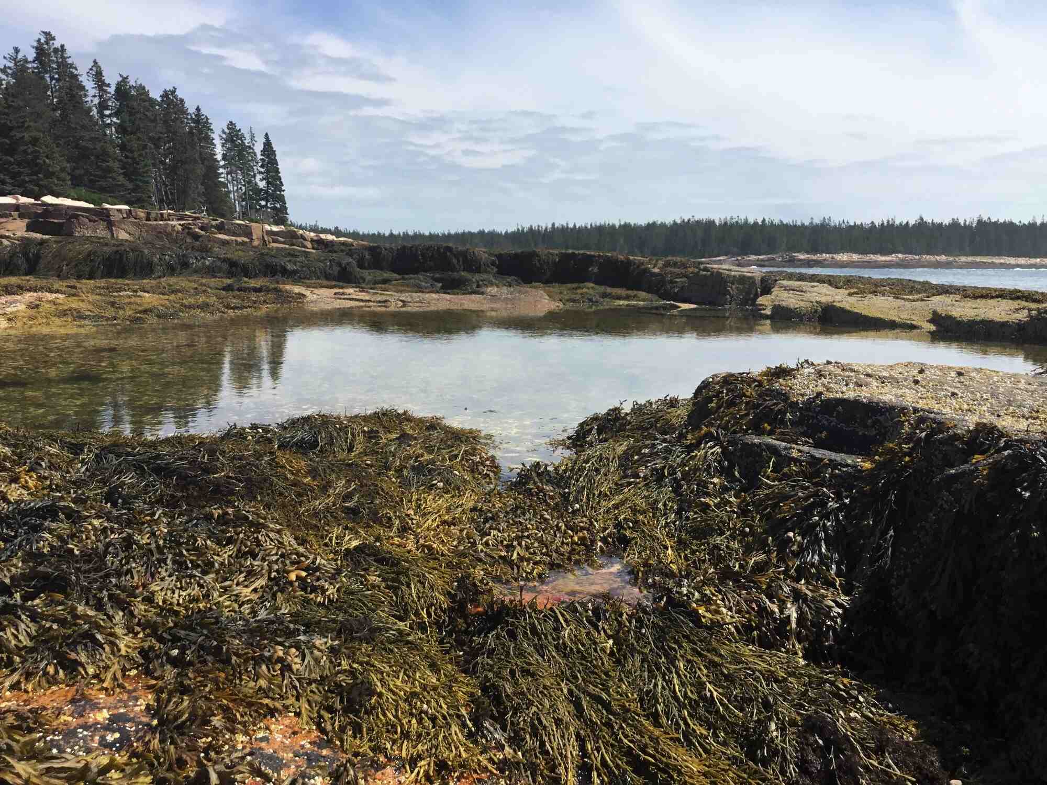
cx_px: 524
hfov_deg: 58.4
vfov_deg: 45.4
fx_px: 938
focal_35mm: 31
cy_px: 392
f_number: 2.4
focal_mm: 3.3
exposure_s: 1/1773
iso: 25
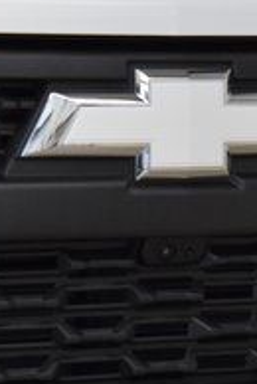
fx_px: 2635
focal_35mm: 247
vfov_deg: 8.3
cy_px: 233
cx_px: 166
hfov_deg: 5.6
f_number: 6.3
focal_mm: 50
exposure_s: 1/60
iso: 1600
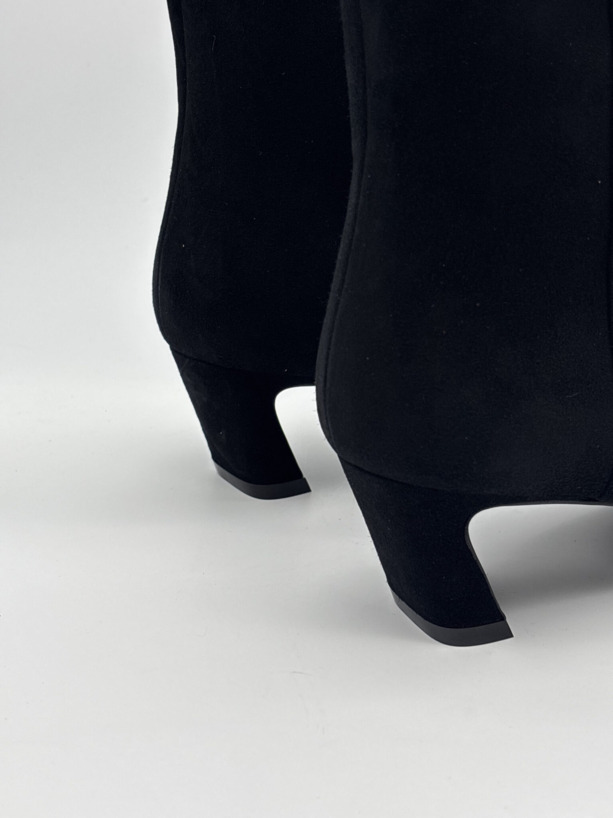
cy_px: 409
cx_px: 306
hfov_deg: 28.0
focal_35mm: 52
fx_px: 1228
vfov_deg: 36.8
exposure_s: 1/475
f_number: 1.6
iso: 32
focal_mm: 5.96
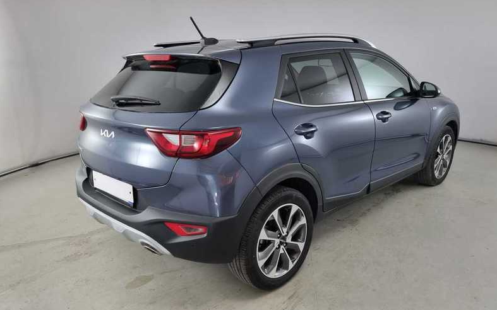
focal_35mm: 28
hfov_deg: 66.5
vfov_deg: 44.3
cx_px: 252
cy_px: 185
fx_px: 379
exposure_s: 1/50
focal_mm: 5.4
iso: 200
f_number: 1.8
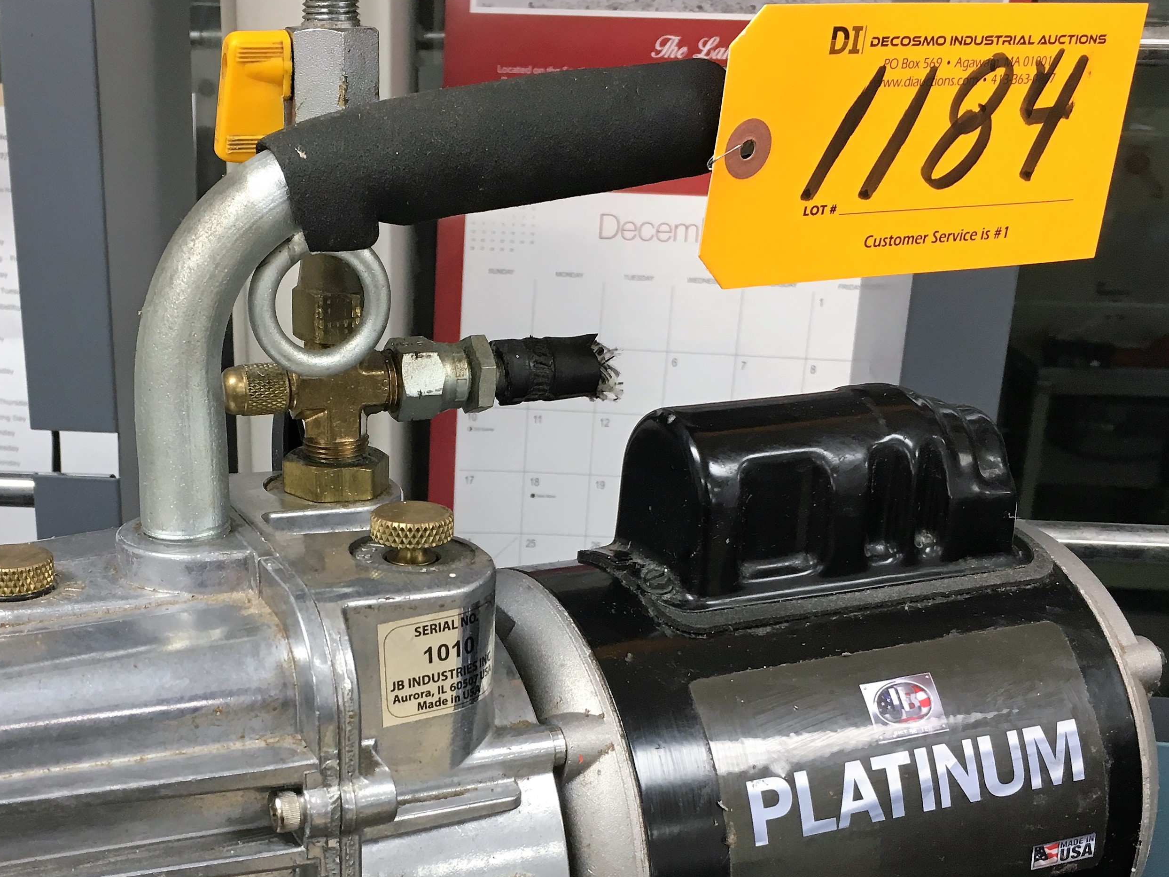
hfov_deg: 40.1
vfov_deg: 30.4
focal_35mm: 47
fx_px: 1587
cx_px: 433
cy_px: 652
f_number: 2.2
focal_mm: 4.15
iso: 64
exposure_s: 1/30
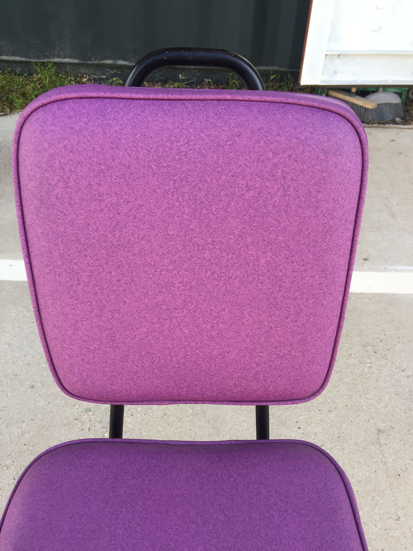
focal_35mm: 29
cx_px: 206
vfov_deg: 61.7
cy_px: 276
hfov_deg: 48.2
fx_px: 461
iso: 32
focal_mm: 4.15
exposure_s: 1/165
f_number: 2.2
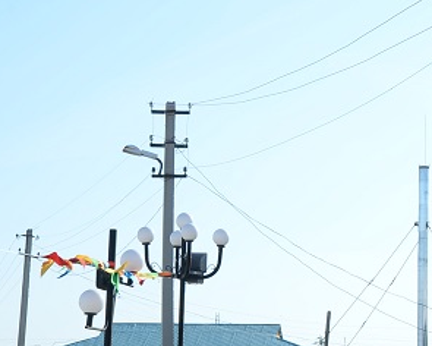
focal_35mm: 146
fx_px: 1867
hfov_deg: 12.5
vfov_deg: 10.6
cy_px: 202
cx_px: 672
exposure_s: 1/100
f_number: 10
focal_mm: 46
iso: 100
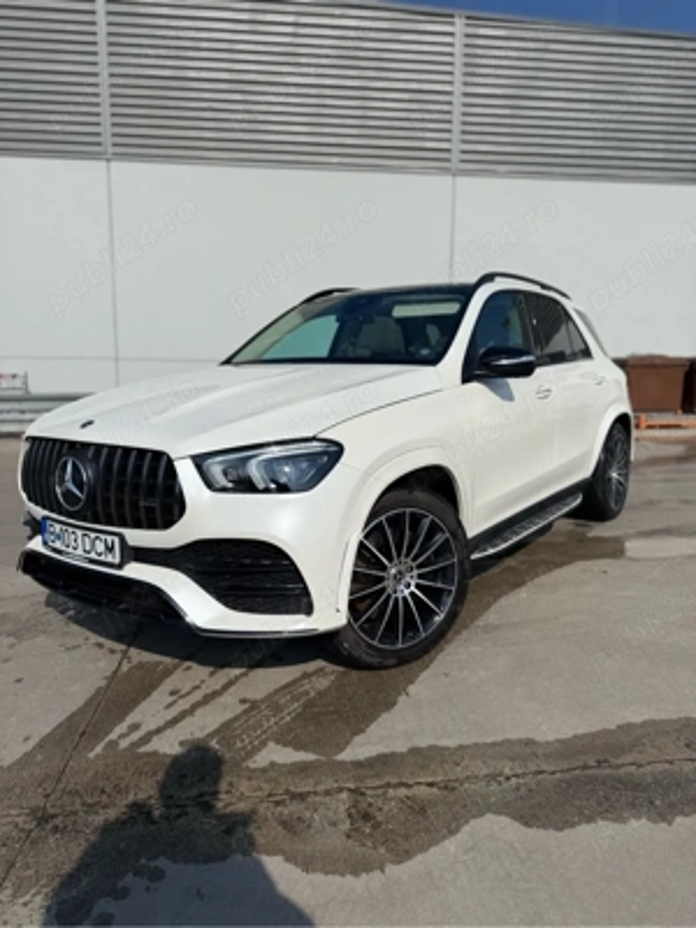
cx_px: 348
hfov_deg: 56.8
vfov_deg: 71.6
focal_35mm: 24
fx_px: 643
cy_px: 464
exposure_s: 1/14286
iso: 80
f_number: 1.78
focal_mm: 6.76
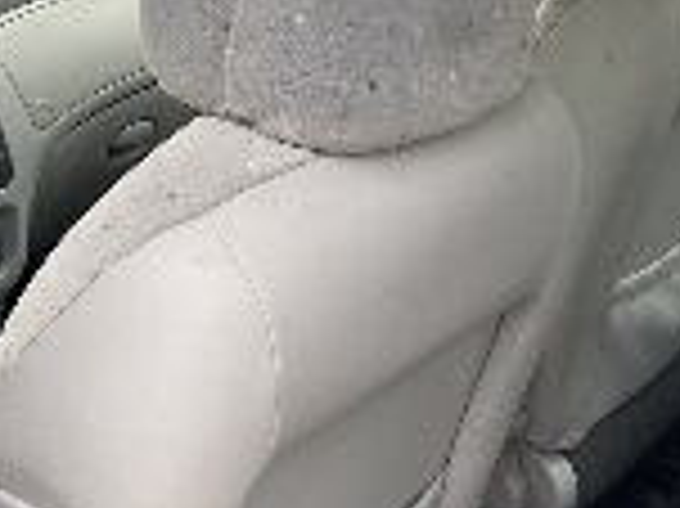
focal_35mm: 69
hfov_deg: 27.0
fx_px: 1354
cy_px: 441
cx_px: 635
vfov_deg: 20.9
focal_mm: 5.1
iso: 125
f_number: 1.6
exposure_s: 1/121
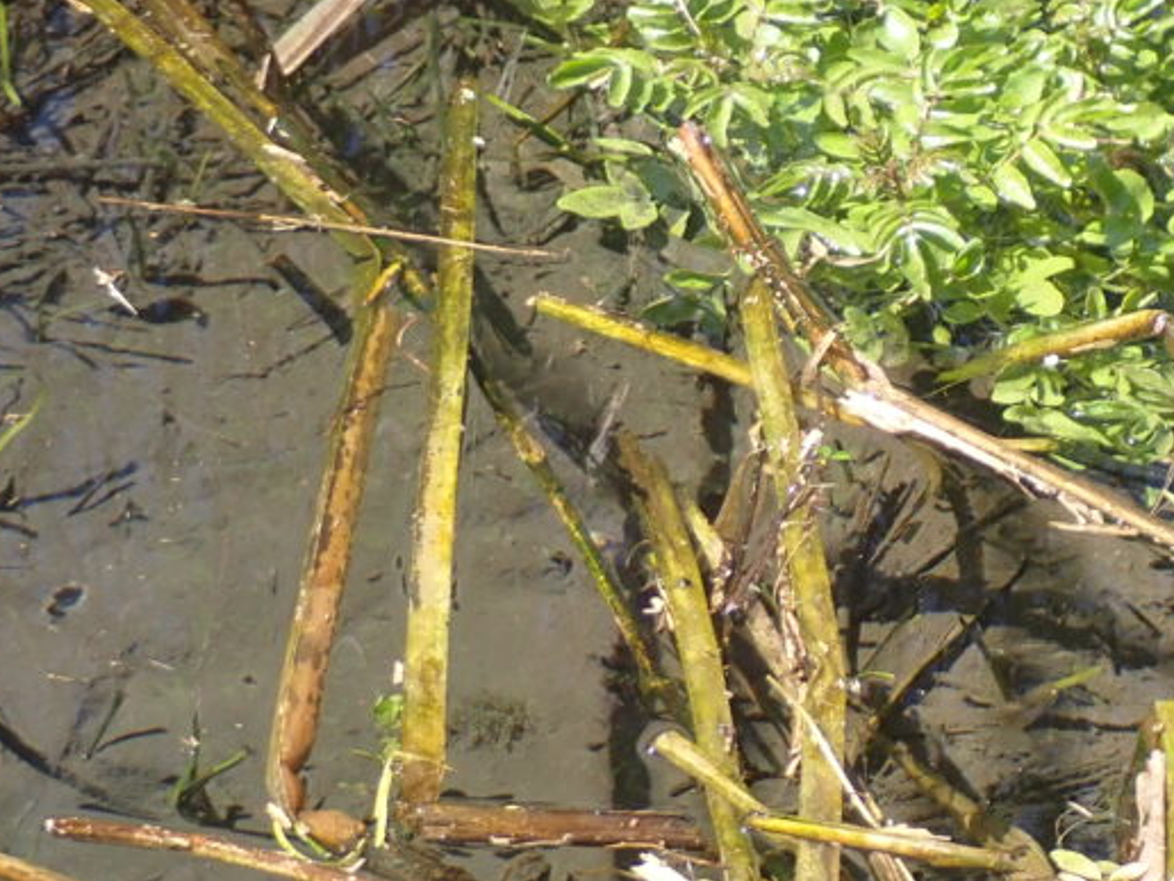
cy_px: 505
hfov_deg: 14.8
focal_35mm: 133
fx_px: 4511
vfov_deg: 11.1
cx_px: 658
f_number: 3.8
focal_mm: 11.88
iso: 100
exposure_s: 1/250
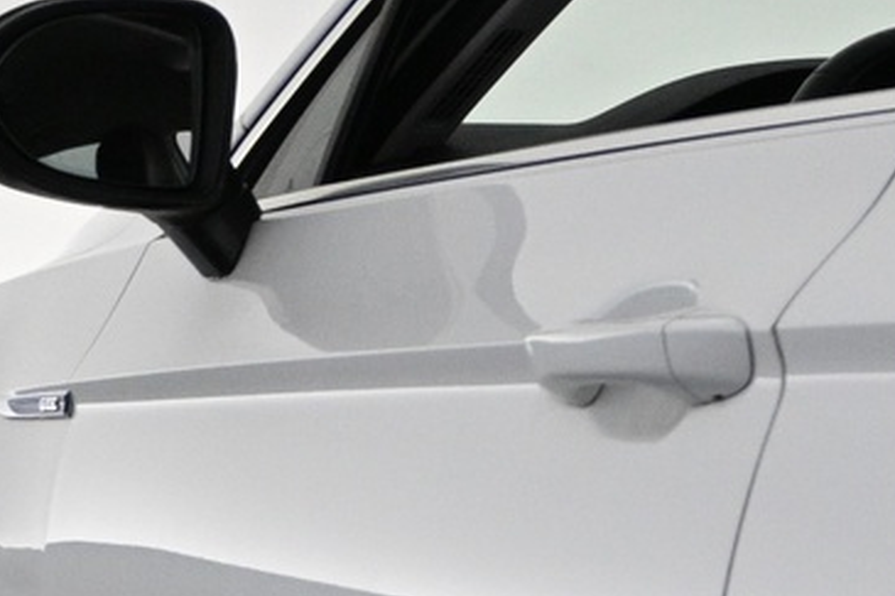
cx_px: 1265
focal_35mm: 143
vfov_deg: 9.1
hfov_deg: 13.6
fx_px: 3556
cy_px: 1077
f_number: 4
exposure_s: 1/200
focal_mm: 21.5
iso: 1600
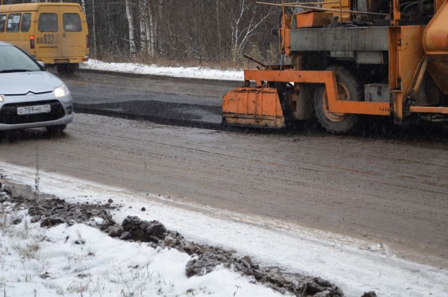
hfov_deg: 24.7
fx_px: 1025
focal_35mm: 82
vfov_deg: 16.5
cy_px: 148
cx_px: 224
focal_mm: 55
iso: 400
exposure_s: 1/80
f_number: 5.6
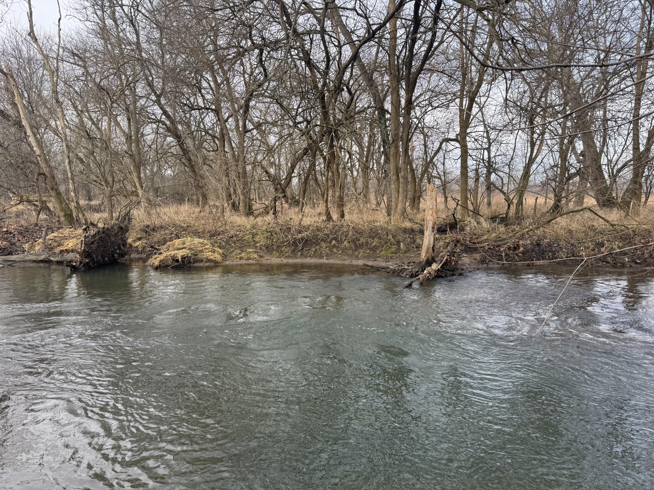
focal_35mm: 24
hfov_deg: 71.6
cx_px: 327
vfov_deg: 56.8
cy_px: 245
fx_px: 453
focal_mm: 6.76
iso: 80
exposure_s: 1/352
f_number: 1.78
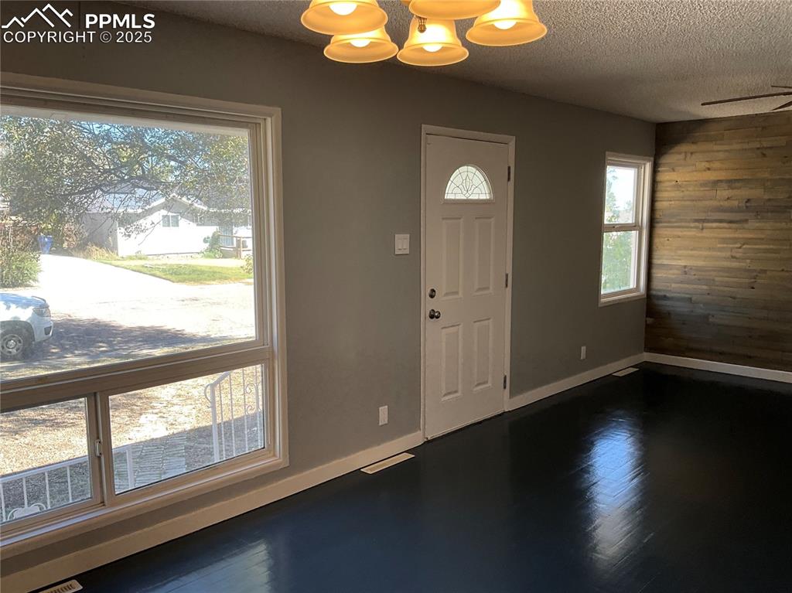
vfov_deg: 48.2
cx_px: 396
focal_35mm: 29
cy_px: 296
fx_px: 663
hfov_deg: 61.7
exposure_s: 1/120
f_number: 1.8
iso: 25
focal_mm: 3
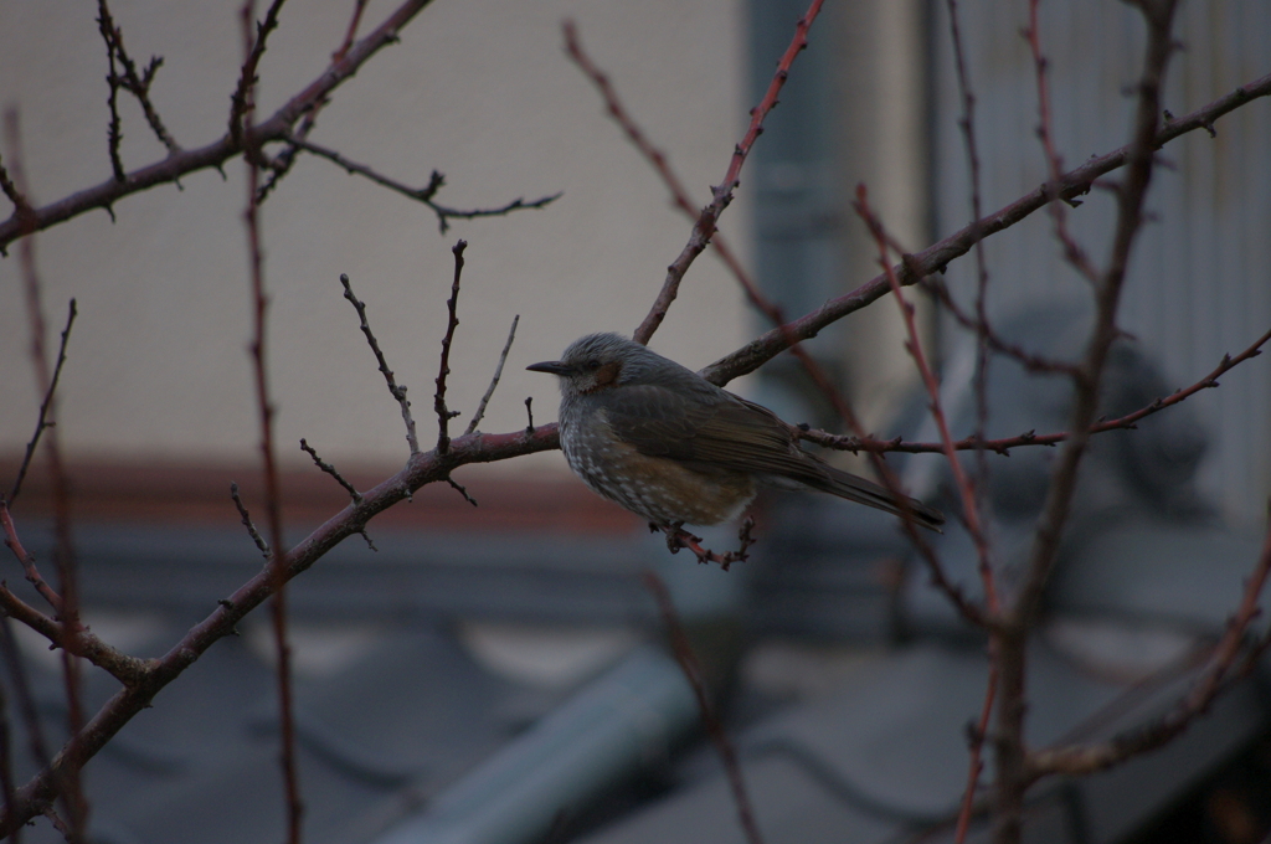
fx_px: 15867
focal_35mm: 450
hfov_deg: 4.6
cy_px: 422
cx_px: 636
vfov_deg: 3.0
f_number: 5.8
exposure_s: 1/800
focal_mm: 300
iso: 400
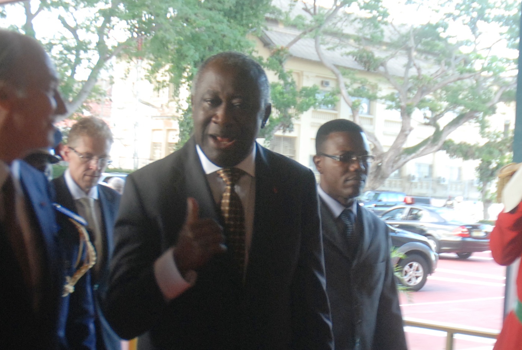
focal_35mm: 74
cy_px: 235
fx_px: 1075
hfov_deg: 27.2
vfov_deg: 18.5
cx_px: 325
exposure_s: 1/60
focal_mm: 24
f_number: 3.8
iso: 500
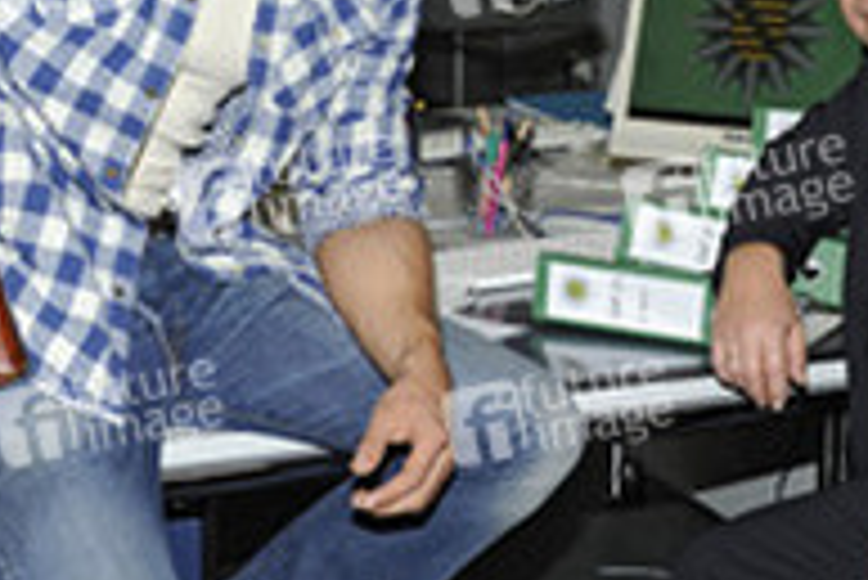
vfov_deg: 13.0
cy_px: 76
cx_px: 618
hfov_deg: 19.3
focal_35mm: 105
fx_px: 2533
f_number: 5.6
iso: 800
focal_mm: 45
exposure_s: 1/125
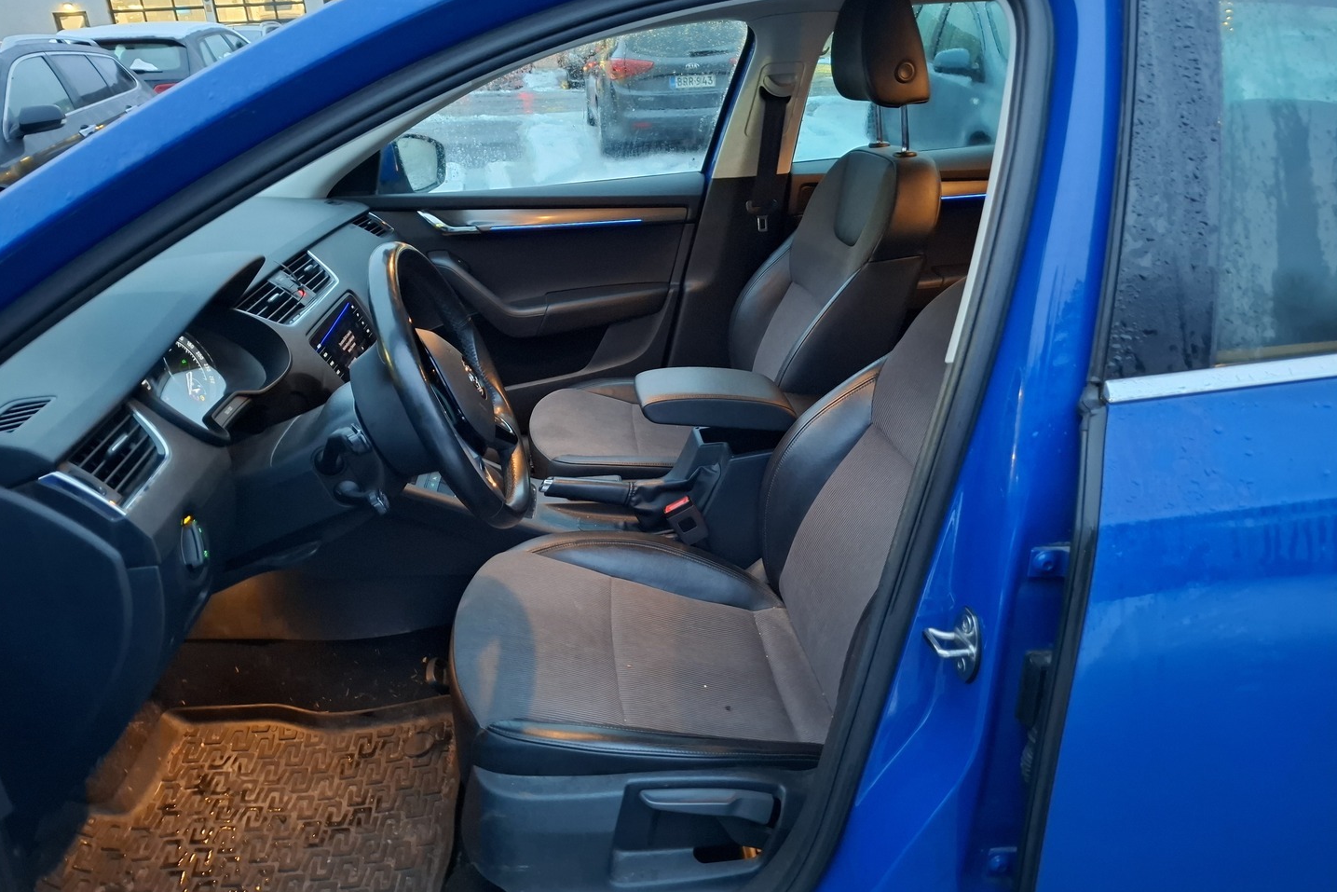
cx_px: 667
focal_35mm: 24
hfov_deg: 73.7
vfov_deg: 53.0
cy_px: 397
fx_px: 891
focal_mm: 5.54
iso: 1000
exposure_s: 1/25
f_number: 1.8
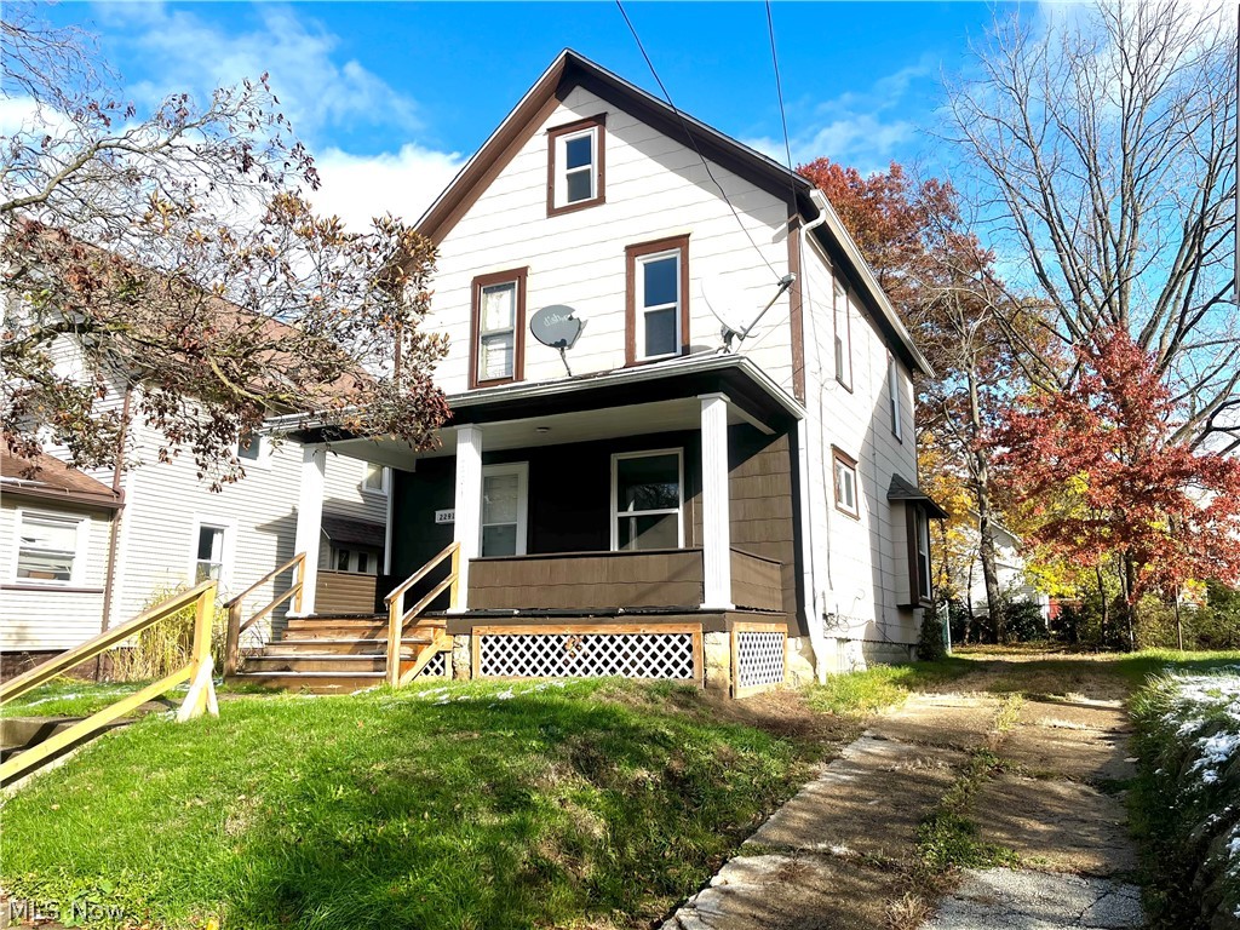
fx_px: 931
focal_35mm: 26
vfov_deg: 53.1
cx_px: 620
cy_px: 465
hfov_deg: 67.3
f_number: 1.6
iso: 50
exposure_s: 1/3521
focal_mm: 5.1
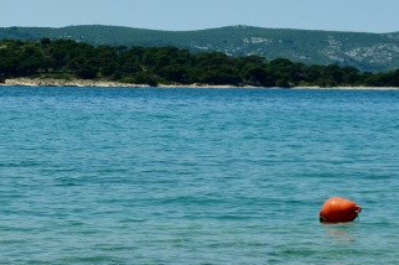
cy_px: 96
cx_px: -28
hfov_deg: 9.9
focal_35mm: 205
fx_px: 2272
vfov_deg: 6.7
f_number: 11
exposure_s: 1/500
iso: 220
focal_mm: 55
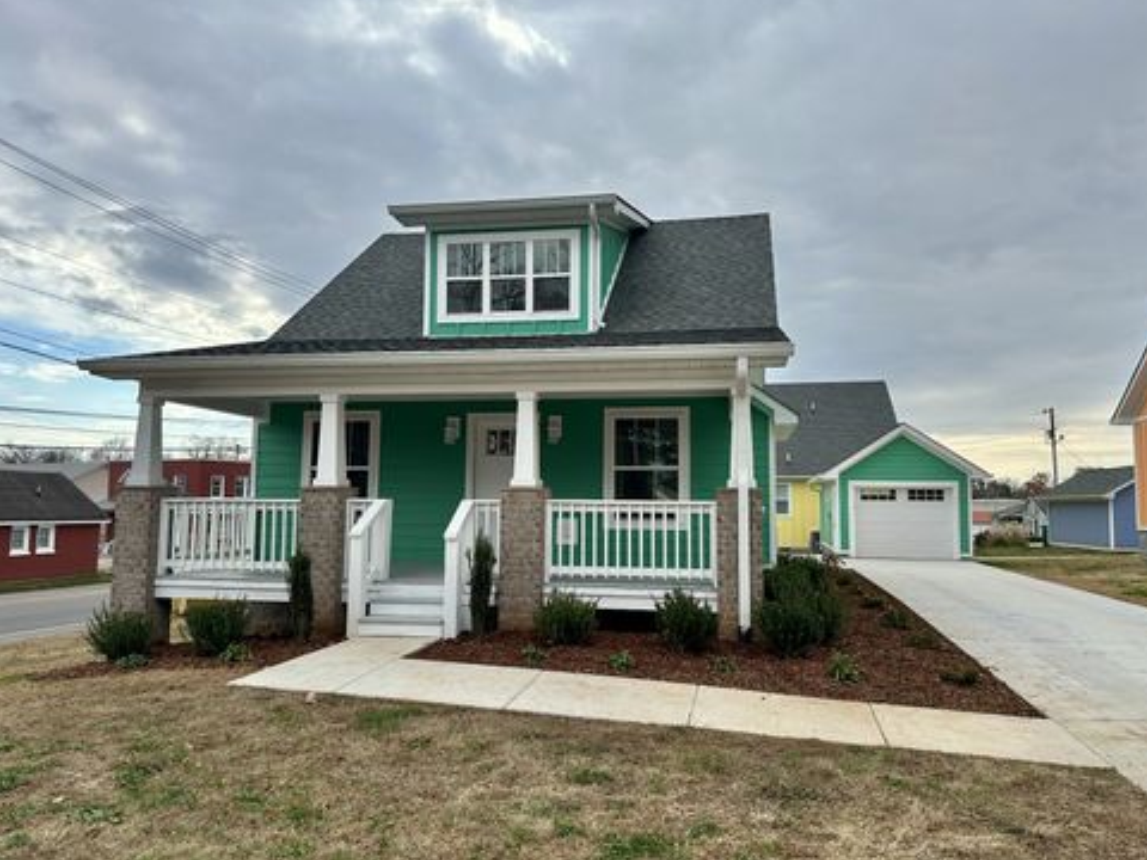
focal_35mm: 25
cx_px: 595
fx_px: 828
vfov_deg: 54.9
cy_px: 434
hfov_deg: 69.4
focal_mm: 6.86
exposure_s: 1/3472
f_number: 1.78
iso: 80
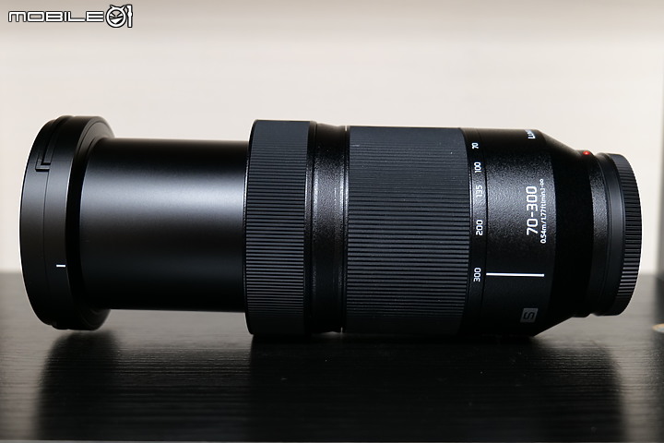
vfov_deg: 28.6
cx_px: 332
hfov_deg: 41.9
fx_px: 867
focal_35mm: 47
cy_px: 222
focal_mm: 47
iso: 1600
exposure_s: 1/13
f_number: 5.1
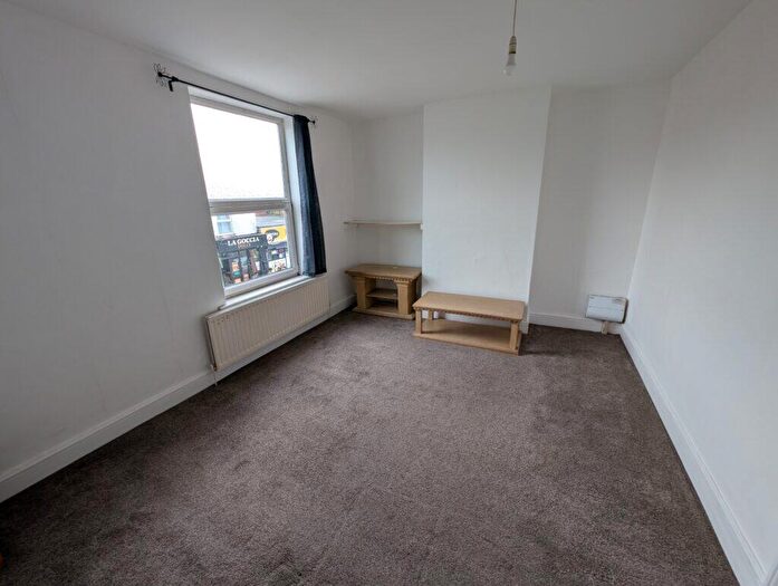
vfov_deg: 90.1
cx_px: 389
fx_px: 293
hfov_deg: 106.1
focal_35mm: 13
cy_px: 293
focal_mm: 1.95
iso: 59
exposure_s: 1/137
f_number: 2.2
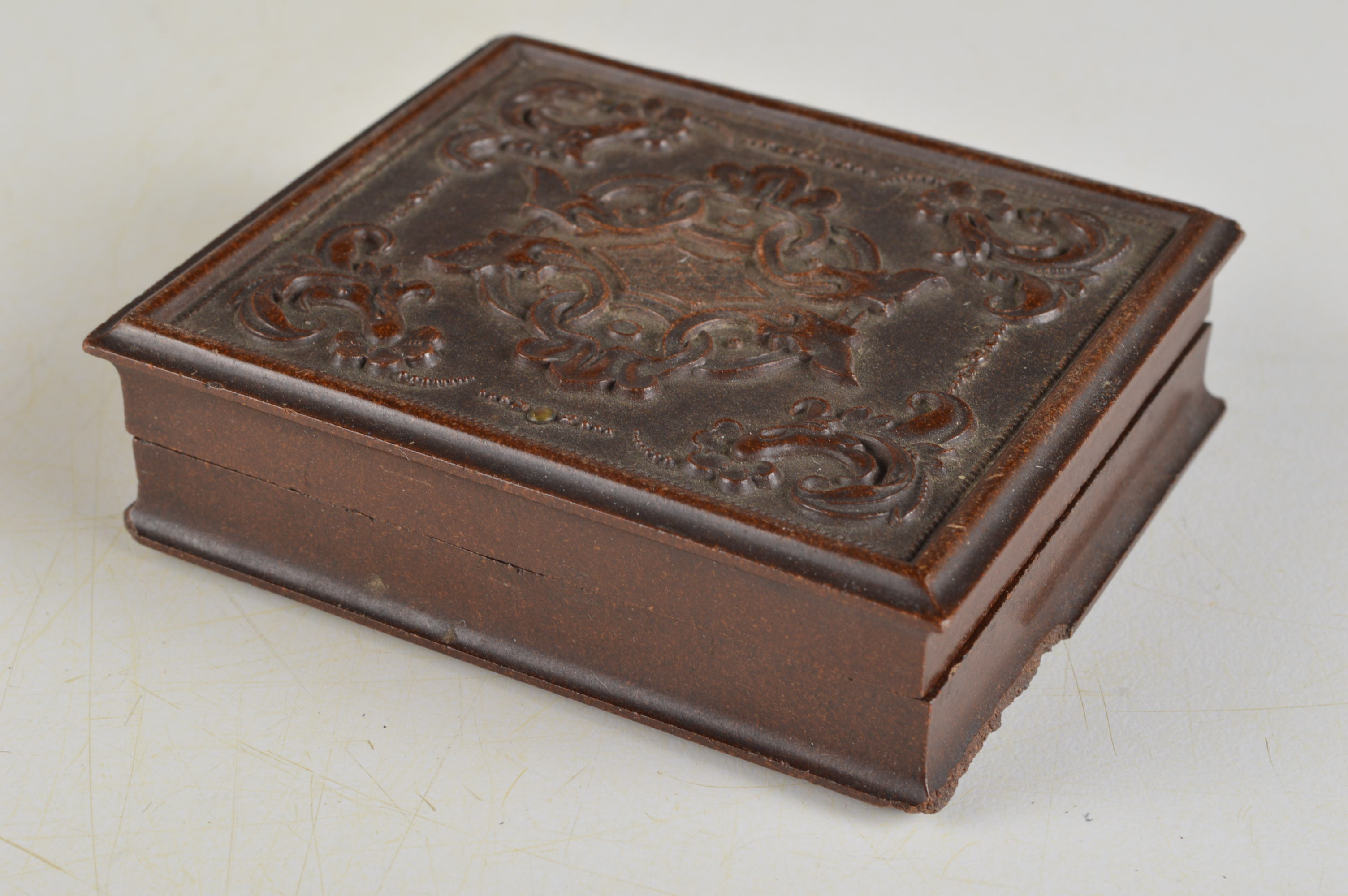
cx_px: 674
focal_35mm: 78
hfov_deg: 26.0
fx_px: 2918
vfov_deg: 17.5
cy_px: 448
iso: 200
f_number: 14
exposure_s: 1/125
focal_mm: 52
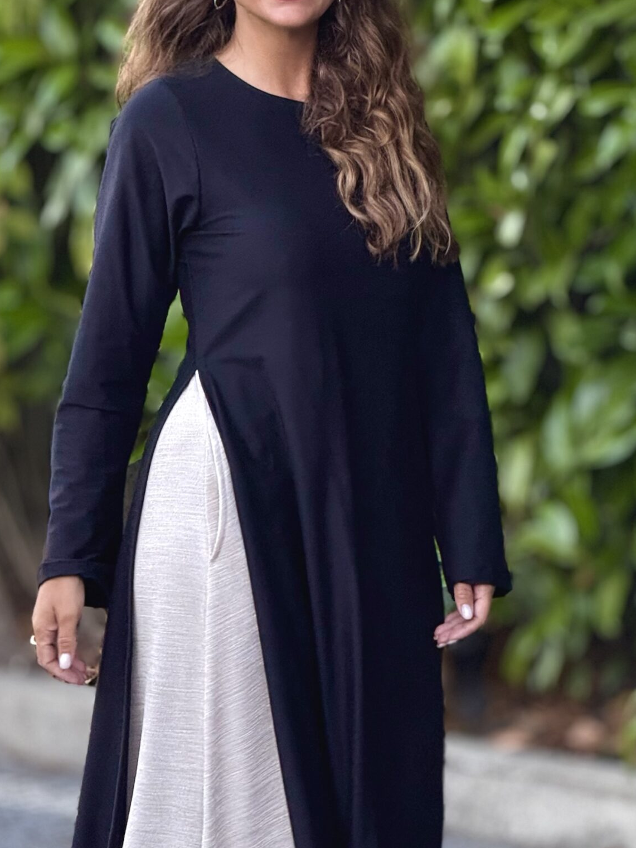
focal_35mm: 202
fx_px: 4948
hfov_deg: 7.4
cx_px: 355
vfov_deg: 9.8
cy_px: 468
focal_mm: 15.66
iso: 250
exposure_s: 1/99
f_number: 2.8
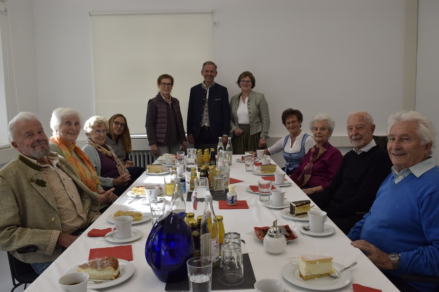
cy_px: 146
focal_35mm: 30
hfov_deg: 61.9
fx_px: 366
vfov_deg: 43.6
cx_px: 220
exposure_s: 1/250
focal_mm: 20
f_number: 8
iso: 400
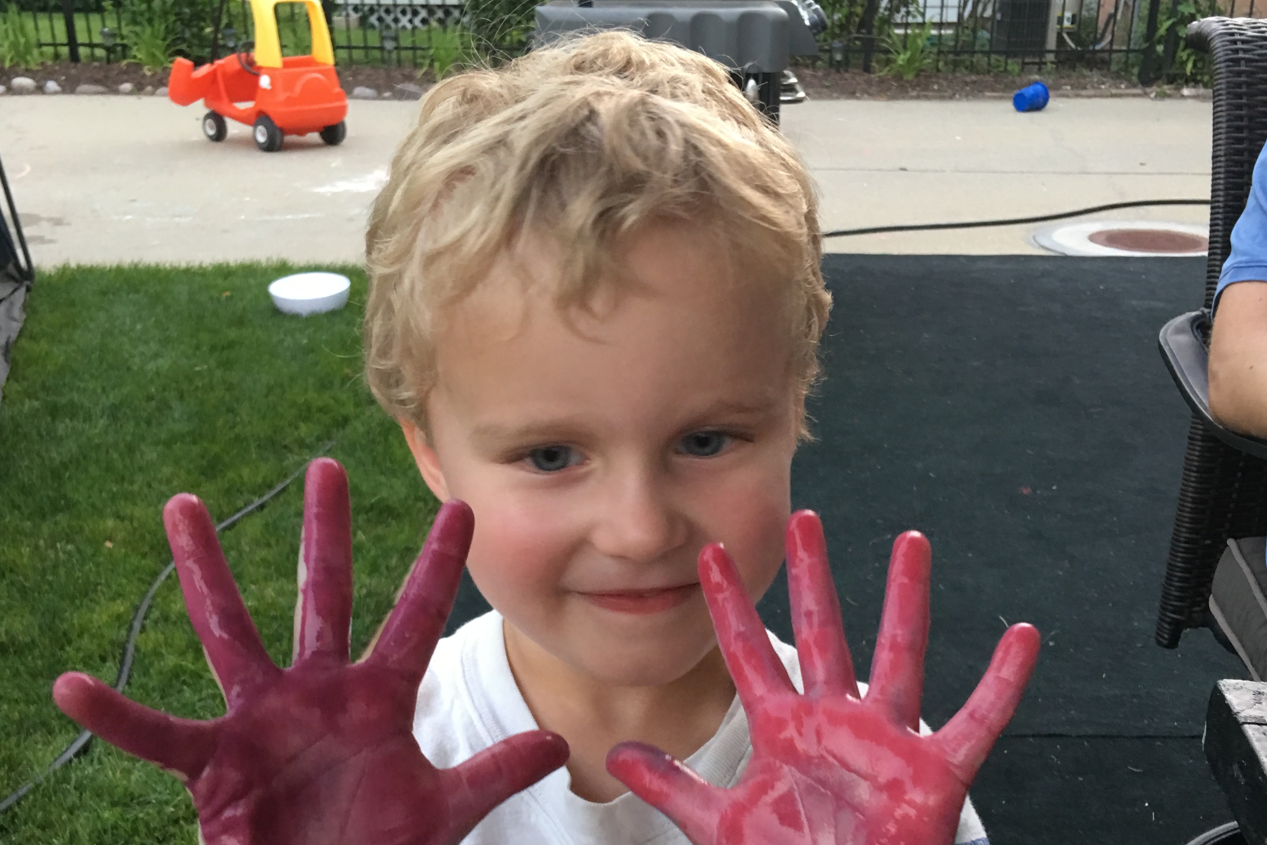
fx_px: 1443
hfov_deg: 47.4
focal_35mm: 41
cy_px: 552
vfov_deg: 32.4
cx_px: 639
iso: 50
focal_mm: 4.15
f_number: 2.2
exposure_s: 1/15
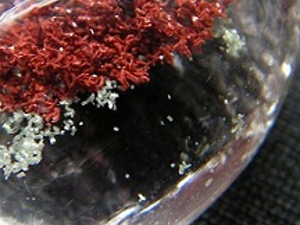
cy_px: 80
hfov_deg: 26.1
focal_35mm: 74
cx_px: 82
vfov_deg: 19.9
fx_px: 641
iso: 100
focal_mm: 6.3
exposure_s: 1/23.8
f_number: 3.3
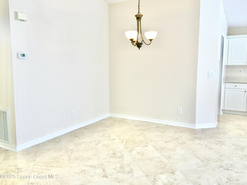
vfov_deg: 48.2
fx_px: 207
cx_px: 124
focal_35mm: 29
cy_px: 92
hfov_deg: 61.7
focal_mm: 4.15
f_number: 2.2
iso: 32
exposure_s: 1/40
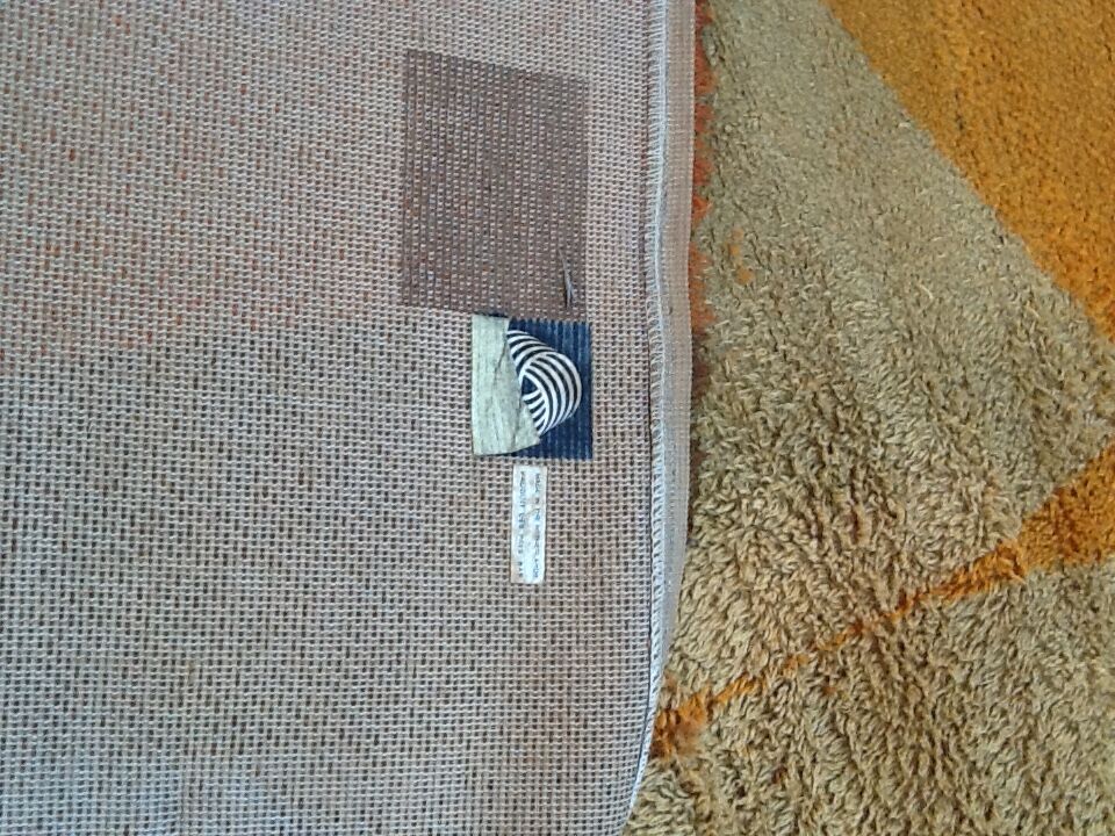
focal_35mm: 44
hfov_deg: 42.9
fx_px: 1417
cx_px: 558
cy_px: 418
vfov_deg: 32.9
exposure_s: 1/120
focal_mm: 2.03
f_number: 2.4
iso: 50
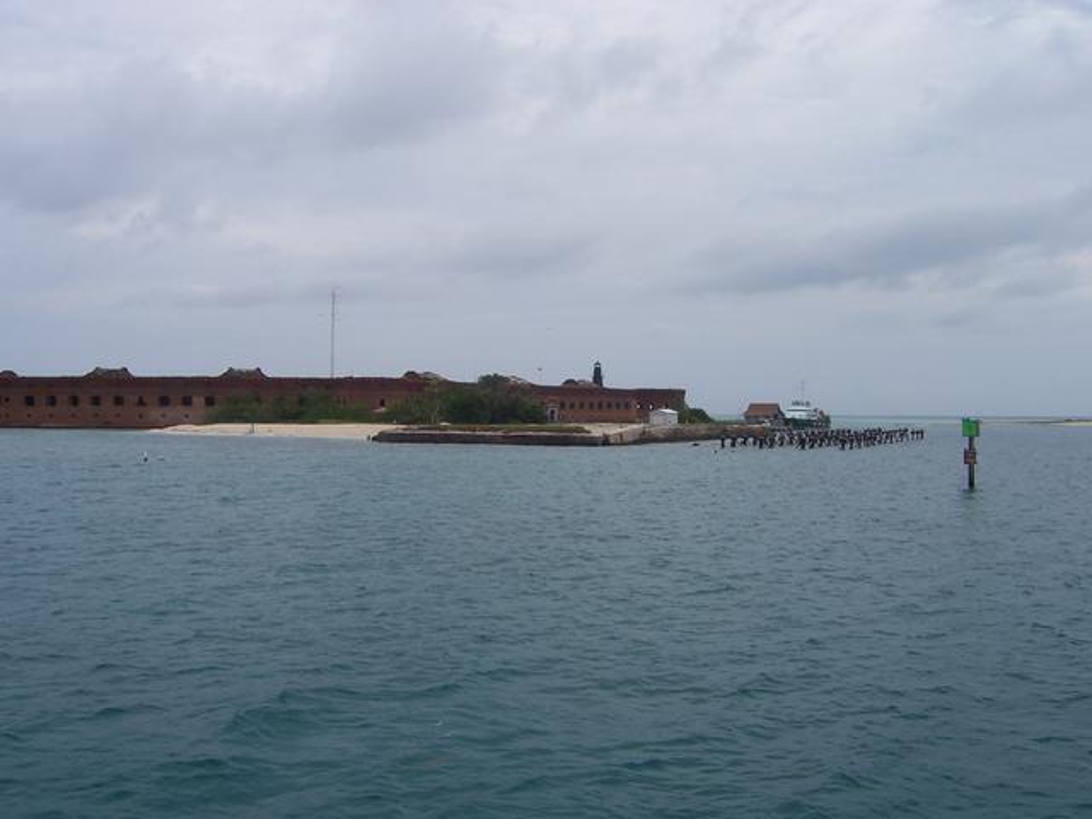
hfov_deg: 51.4
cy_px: 410
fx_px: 1136
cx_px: 546
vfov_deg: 39.7
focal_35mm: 36
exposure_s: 1/750
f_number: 4.8
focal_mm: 6
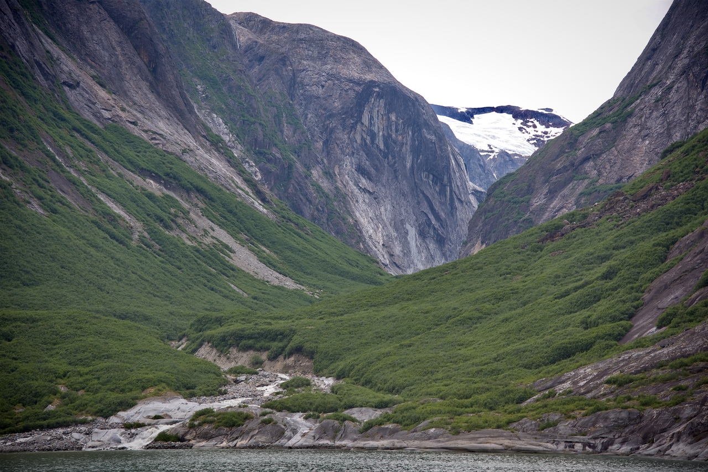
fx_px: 1613
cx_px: 354
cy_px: 236
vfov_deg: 16.7
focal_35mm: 82
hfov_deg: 24.8
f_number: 4.5
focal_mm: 82
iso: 100
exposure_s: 1/200
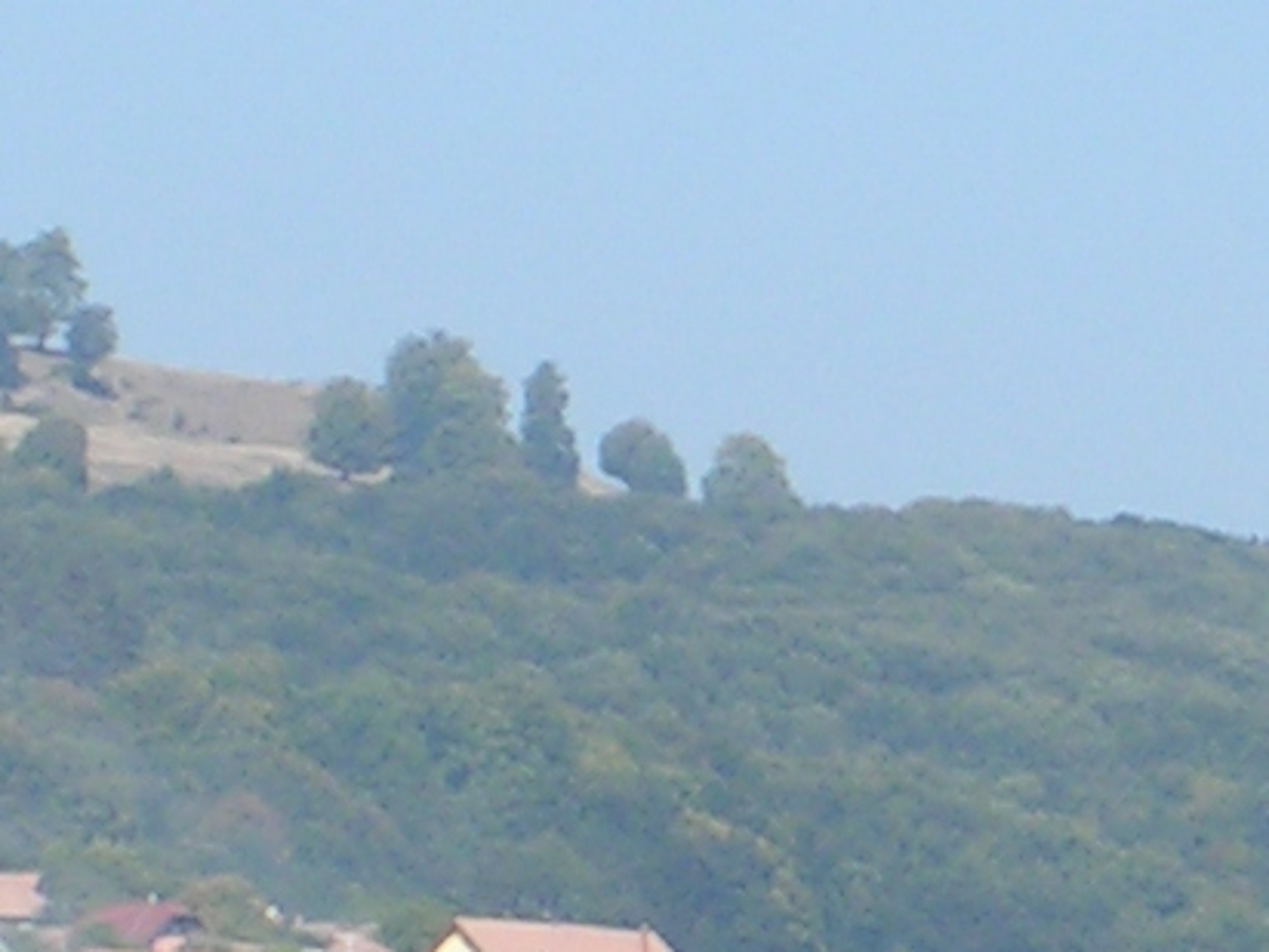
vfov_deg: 2.5
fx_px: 21702
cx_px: 1990
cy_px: 641
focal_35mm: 592
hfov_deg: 3.3
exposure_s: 1/320
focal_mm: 18.2
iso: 50
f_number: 6.3
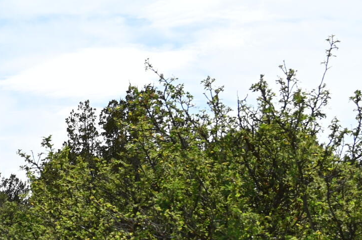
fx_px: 1306
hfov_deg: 13.6
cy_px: 245
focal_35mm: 130
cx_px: -348
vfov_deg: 10.4
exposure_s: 1/400
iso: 100
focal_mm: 31.5
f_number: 7.1
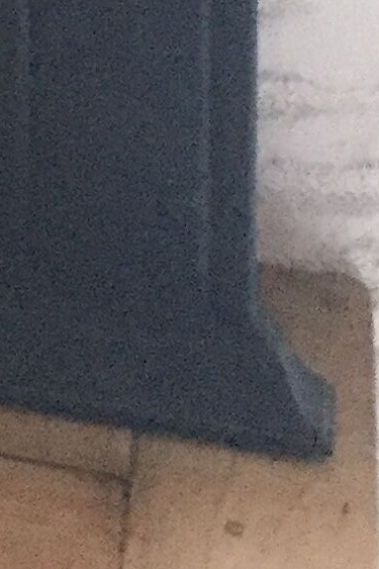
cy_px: -1004
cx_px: -764
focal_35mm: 187
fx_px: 2955
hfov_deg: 6.7
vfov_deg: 9.3
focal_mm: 3.3
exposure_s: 1/33
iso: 200
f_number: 2.4
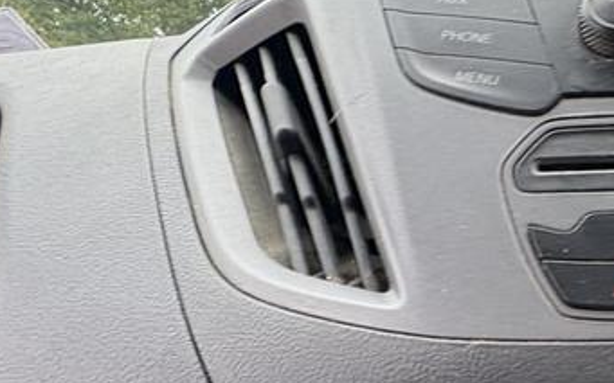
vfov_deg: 30.2
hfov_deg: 43.3
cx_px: 614
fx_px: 652
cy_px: 392
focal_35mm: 39
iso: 200
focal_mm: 2.22
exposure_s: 1/82
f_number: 2.2
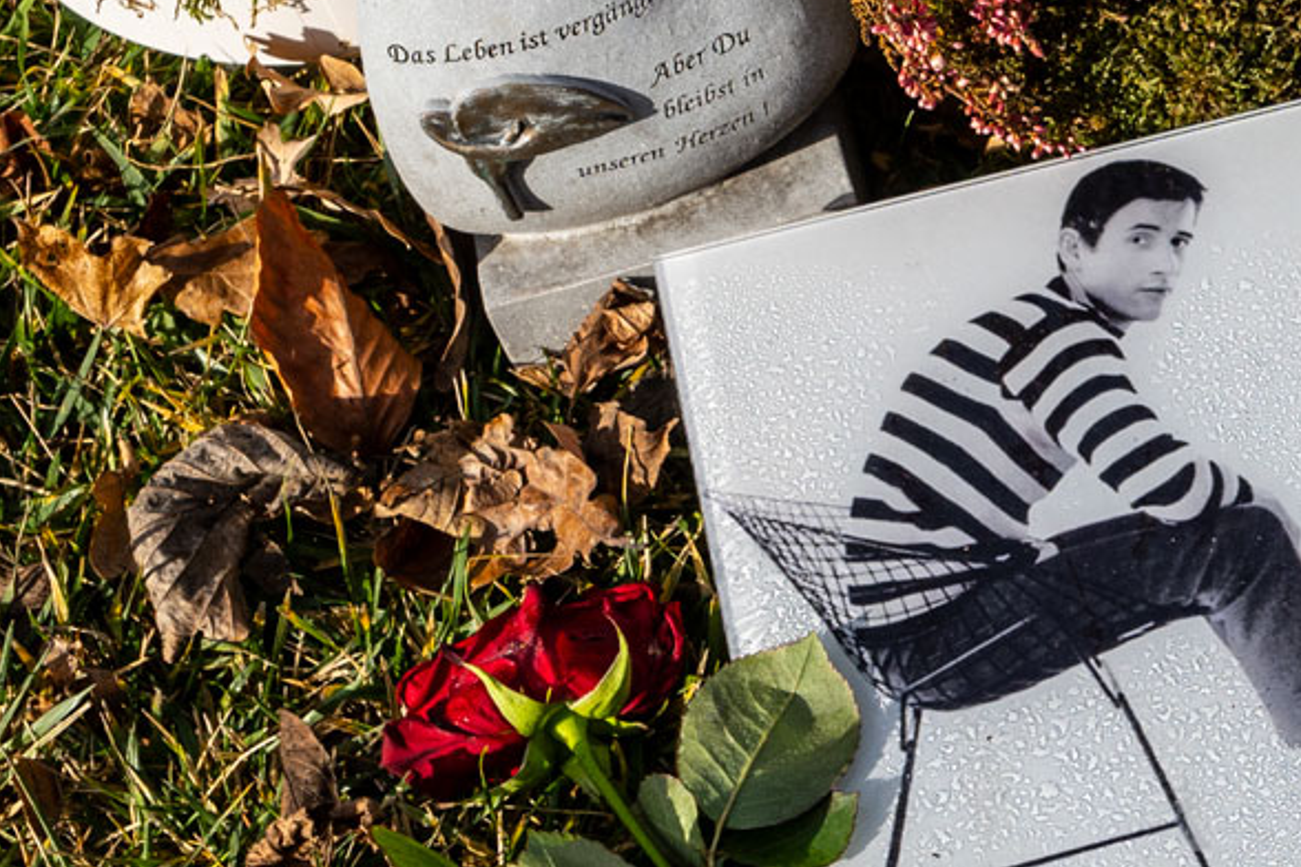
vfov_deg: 8.6
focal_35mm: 159
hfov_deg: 12.3
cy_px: 619
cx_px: 1927
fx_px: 5736
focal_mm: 28.8
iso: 100
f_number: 5.6
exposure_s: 1/400
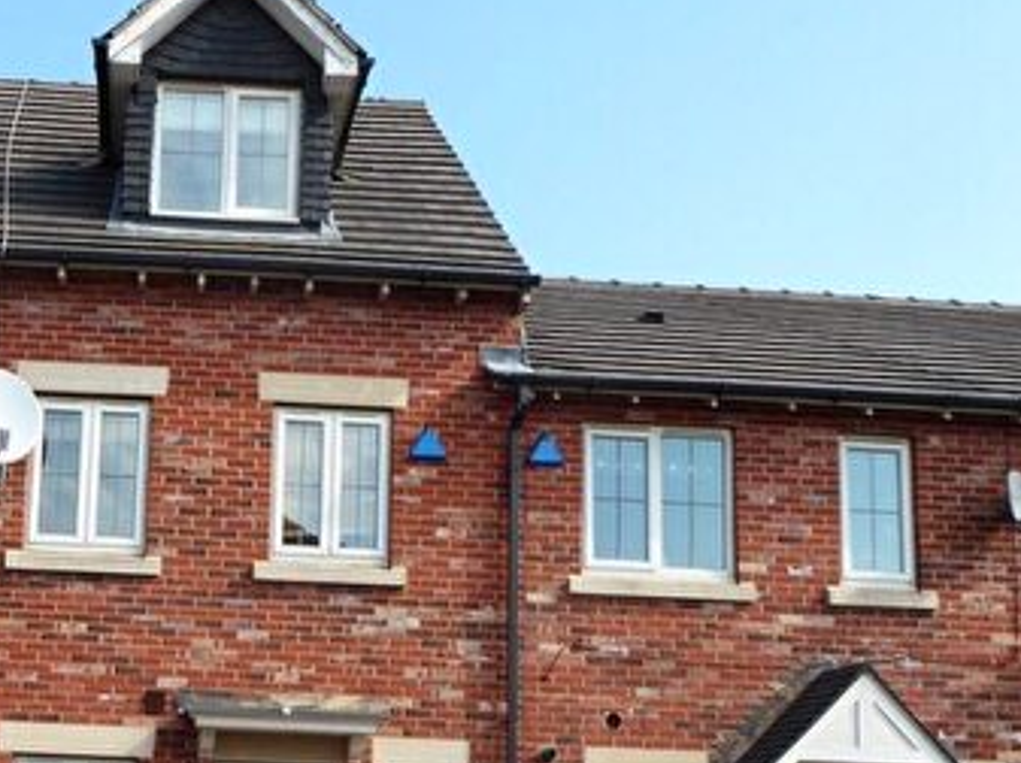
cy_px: 659
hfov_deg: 35.6
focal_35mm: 52
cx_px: 197
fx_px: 1532
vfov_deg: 27.2
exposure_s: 1/400
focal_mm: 4.3
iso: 80
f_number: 3.3
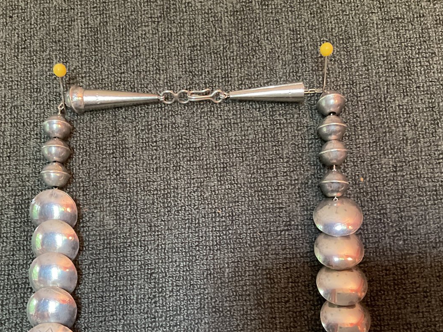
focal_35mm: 42
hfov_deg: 44.8
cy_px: 236
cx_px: 208
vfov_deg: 33.9
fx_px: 538
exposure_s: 1/30
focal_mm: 3
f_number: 1.8
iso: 400
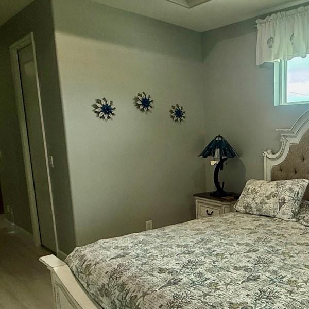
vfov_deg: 49.3
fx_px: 333
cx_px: 305
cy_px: 190
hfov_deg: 43.2
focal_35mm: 33
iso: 250
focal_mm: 2.22
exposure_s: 1/120
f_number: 2.2
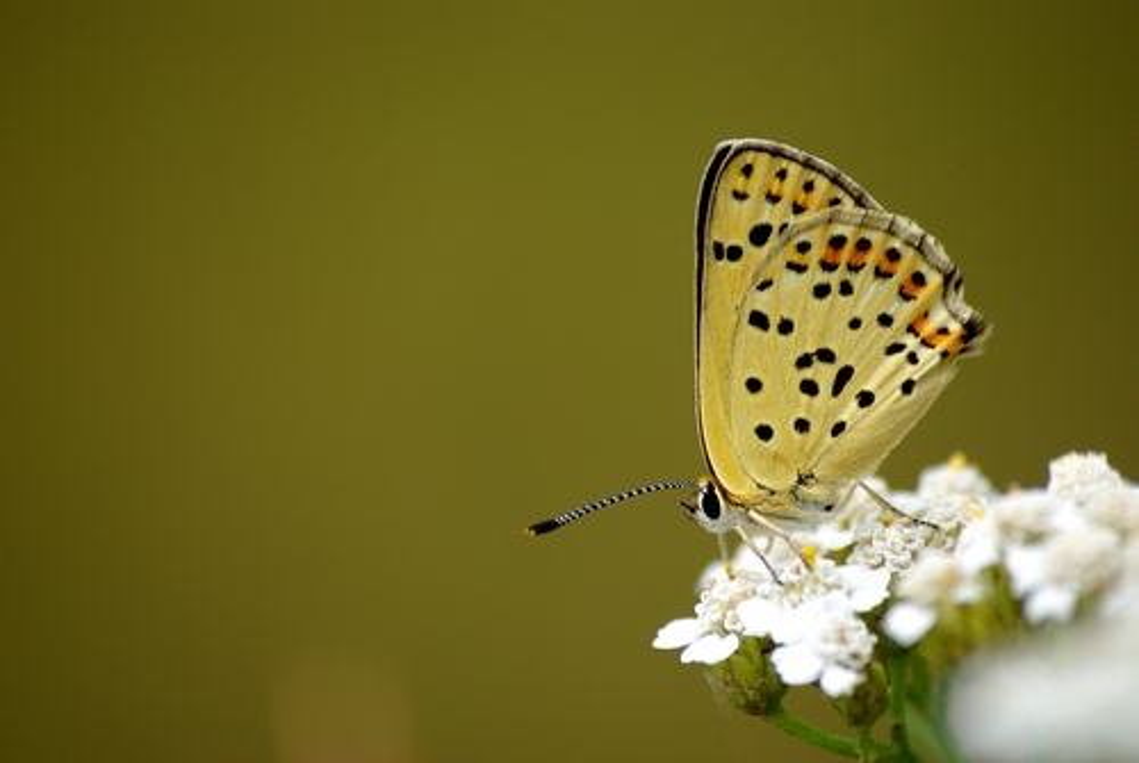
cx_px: 570
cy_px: 382
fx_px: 14258
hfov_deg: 4.6
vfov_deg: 3.1
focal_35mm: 450
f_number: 5.6
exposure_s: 1/180
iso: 400
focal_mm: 300
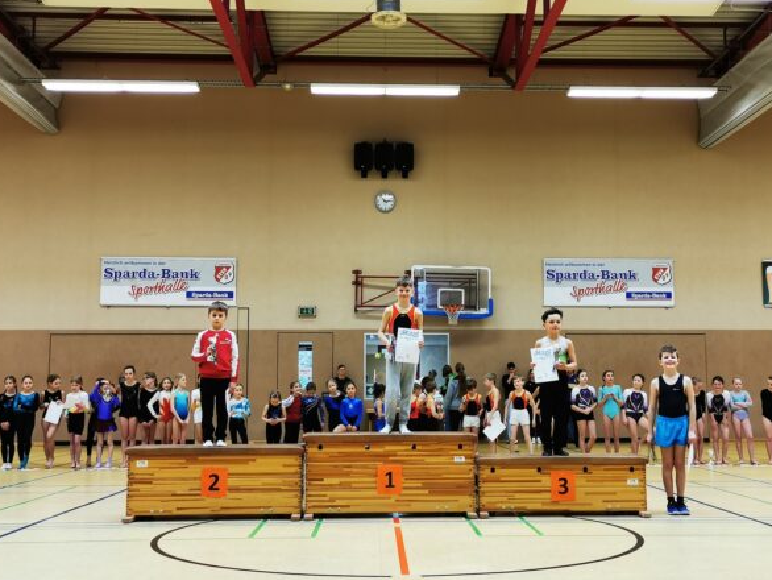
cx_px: 404
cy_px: 274
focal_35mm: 44
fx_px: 982
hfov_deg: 42.9
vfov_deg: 32.9
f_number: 1.8
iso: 125
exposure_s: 1/100
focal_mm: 5.58
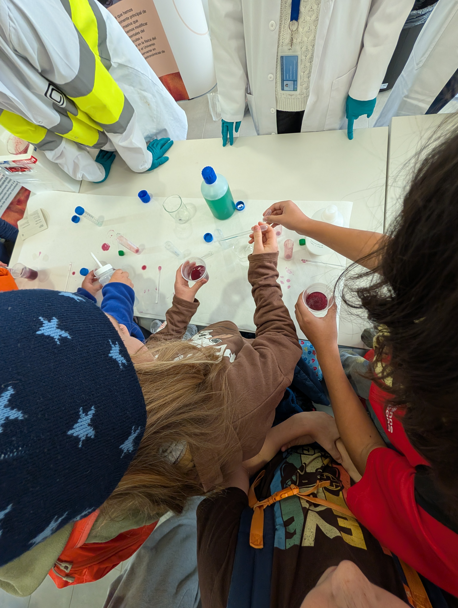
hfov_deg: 94.6
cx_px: 229
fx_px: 211
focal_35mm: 12
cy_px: 304
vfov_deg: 110.5
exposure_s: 1/145
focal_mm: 2.02
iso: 208
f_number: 1.7
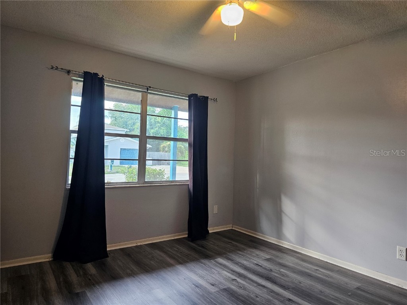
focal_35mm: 23
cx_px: 204
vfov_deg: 58.9
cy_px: 152
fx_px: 270
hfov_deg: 73.9
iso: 250
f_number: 1.7
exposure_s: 1/120
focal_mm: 6.3
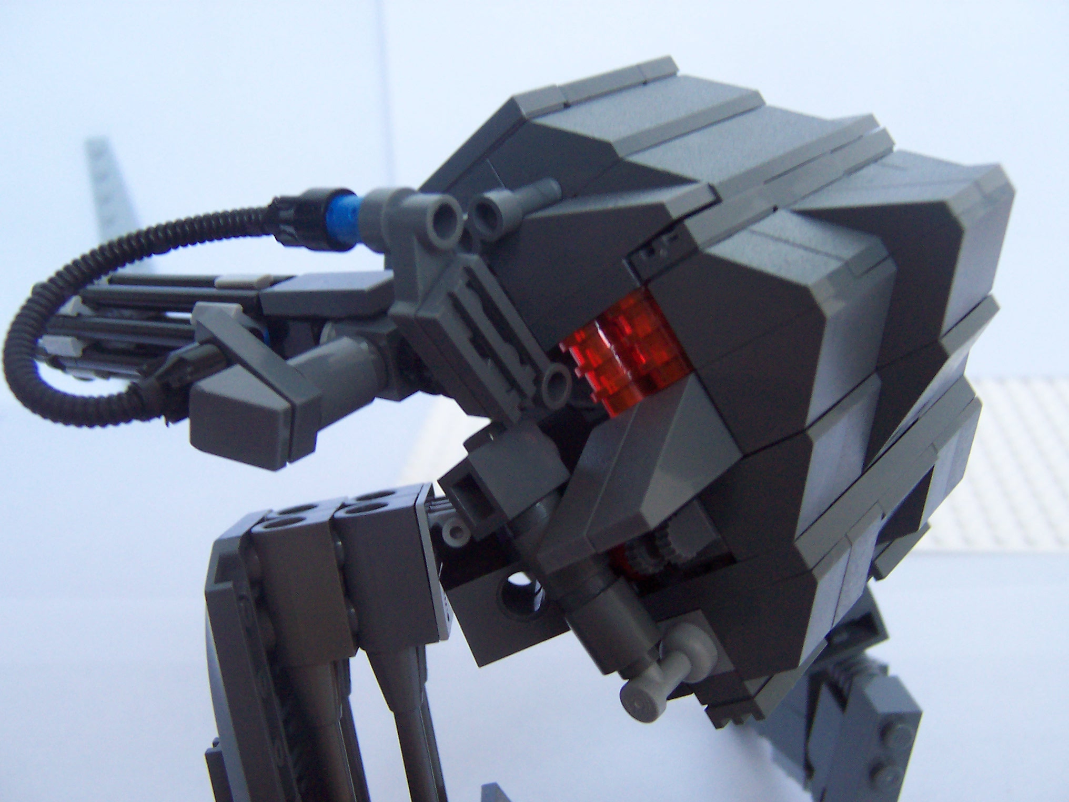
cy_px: 401
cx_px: 534
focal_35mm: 36
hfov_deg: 51.4
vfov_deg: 39.7
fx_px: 1112
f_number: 2.8
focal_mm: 5.6
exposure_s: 1/20
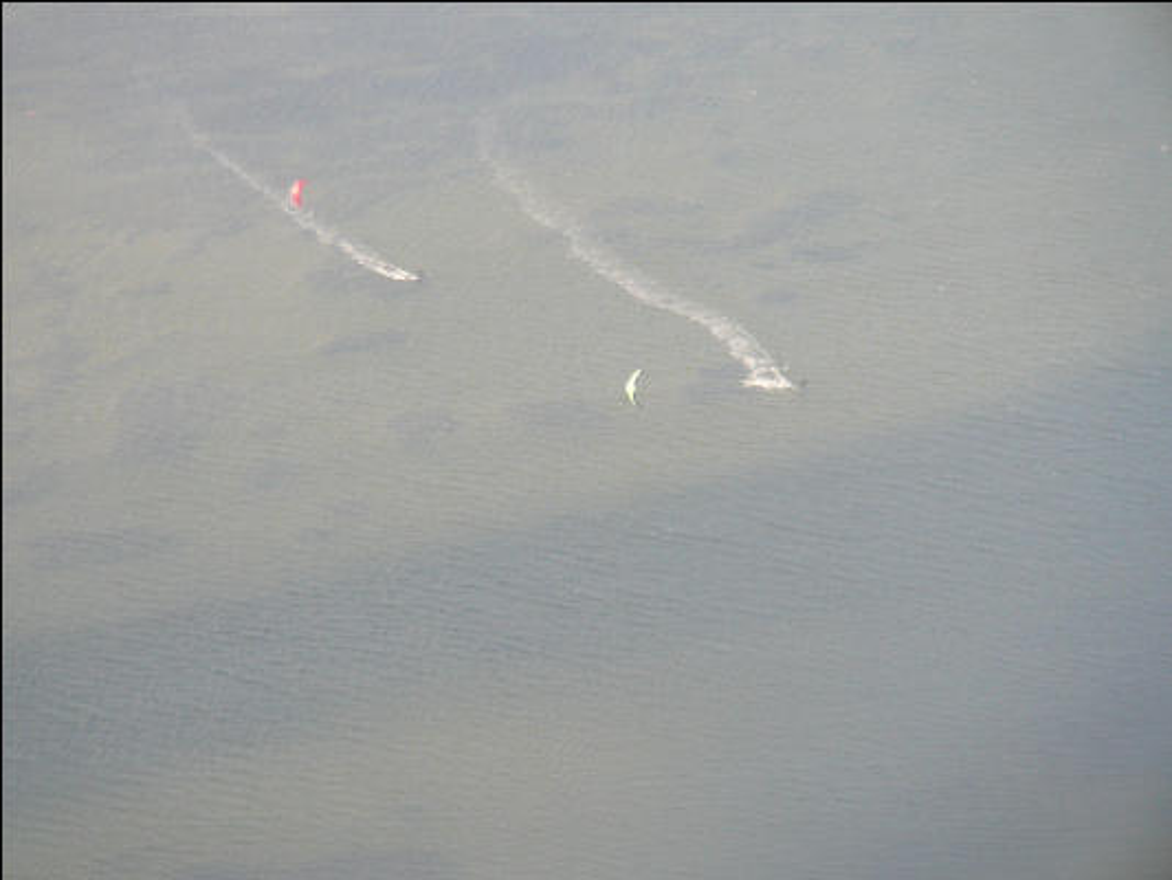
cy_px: 440
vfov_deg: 4.2
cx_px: 586
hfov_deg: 5.7
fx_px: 11853
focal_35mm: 350
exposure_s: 1/250
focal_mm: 52
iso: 80
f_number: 4.2
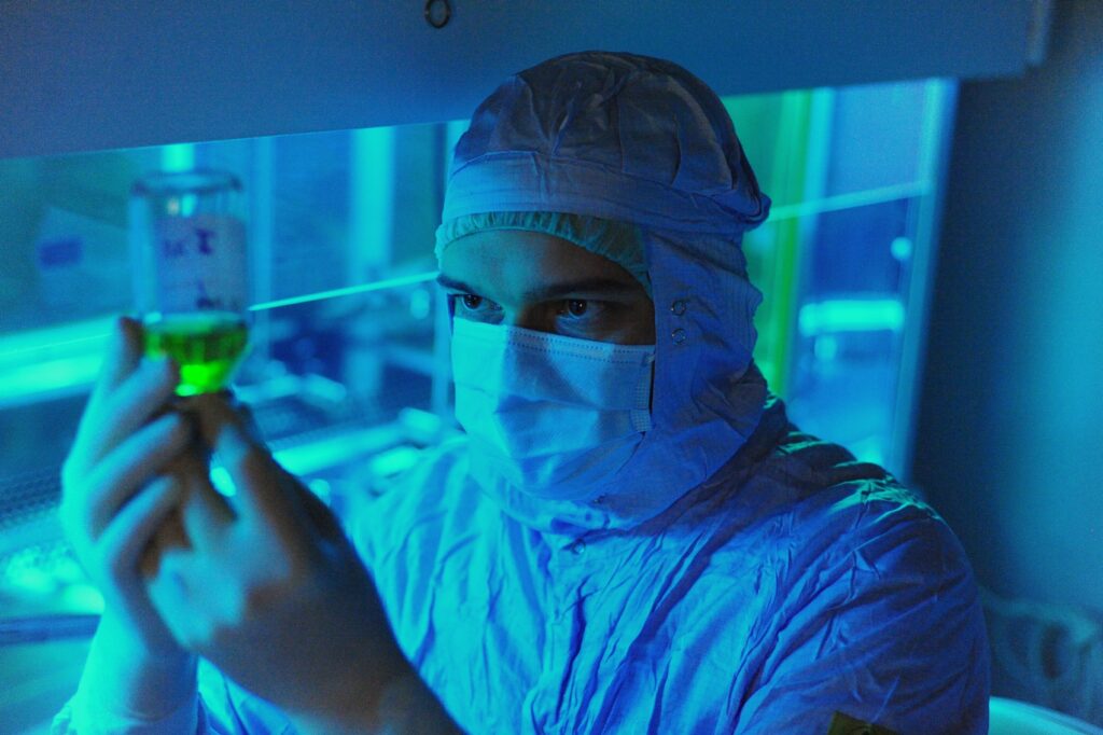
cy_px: 368
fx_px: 1531
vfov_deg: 27.0
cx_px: 552
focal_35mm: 50
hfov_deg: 39.6
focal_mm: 50
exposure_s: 1/80
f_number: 2.8
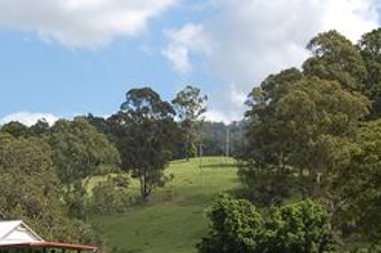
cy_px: 157
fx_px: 1142
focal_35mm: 108
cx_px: 37
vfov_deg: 12.7
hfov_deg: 18.6
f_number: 9
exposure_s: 1/320
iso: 200
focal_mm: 38
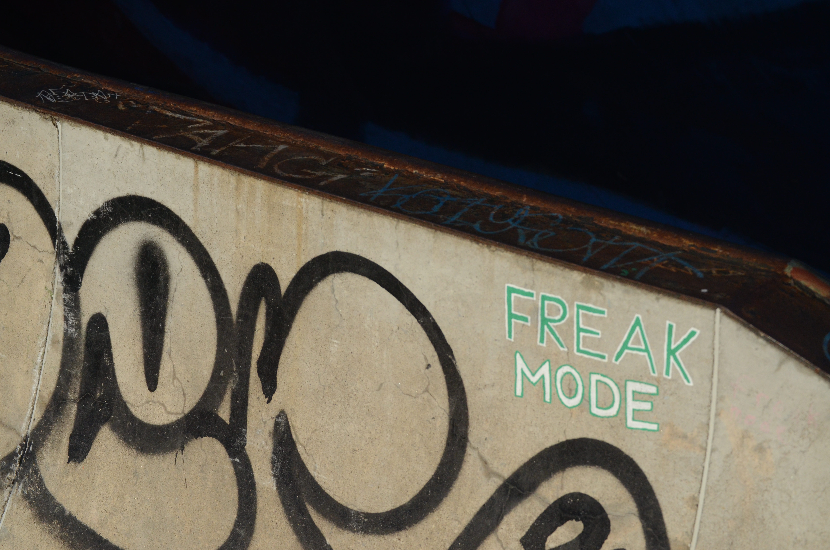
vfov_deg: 16.5
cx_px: 415
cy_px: 275
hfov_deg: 24.7
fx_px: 1898
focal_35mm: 82
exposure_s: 1/8000
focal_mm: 55
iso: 1000
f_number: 7.1
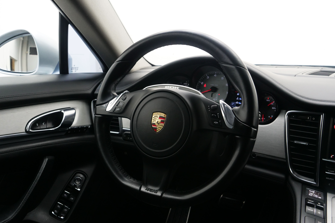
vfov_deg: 38.9
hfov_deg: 55.8
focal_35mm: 34
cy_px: 117
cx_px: 168
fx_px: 316
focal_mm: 16
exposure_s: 1/100
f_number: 4
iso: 800
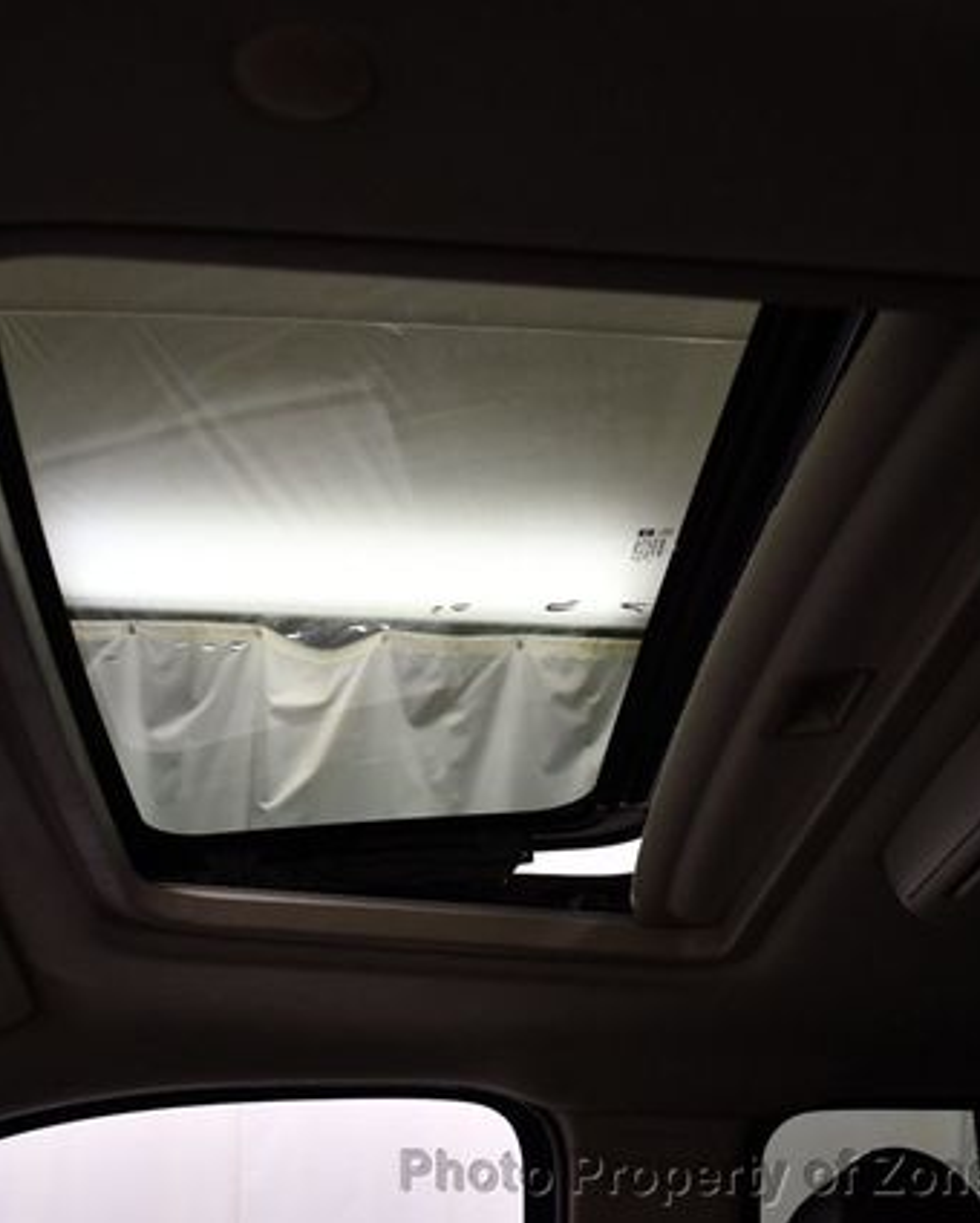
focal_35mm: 51
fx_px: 1846
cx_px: 366
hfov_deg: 29.6
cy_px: 612
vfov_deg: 36.6
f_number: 3.5
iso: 800
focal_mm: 18
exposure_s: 1/250
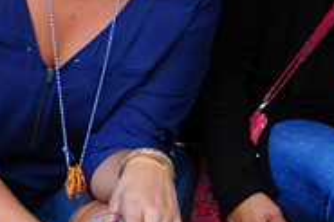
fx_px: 1604
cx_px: 480
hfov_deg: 11.5
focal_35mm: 173
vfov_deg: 7.9
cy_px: 93
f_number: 4.5
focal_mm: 32
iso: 320
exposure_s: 1/250
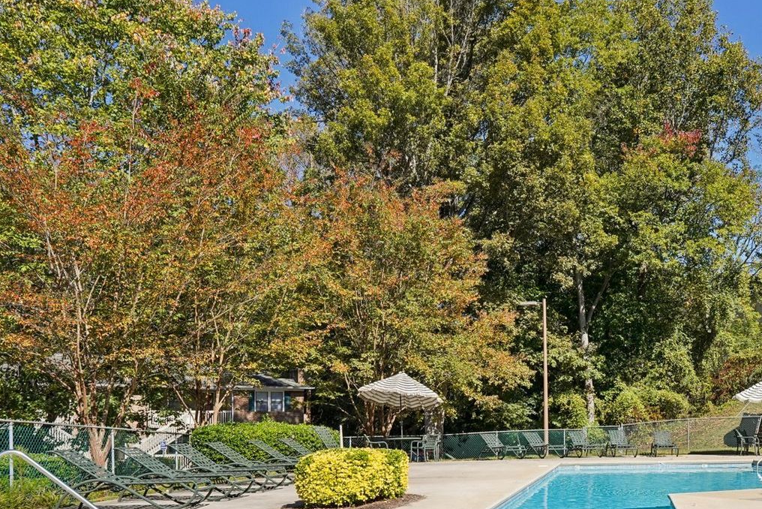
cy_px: 417
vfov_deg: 37.3
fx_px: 720
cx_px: 552
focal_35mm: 34
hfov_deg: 53.7
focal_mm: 18
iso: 400
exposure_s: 1/640
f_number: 8
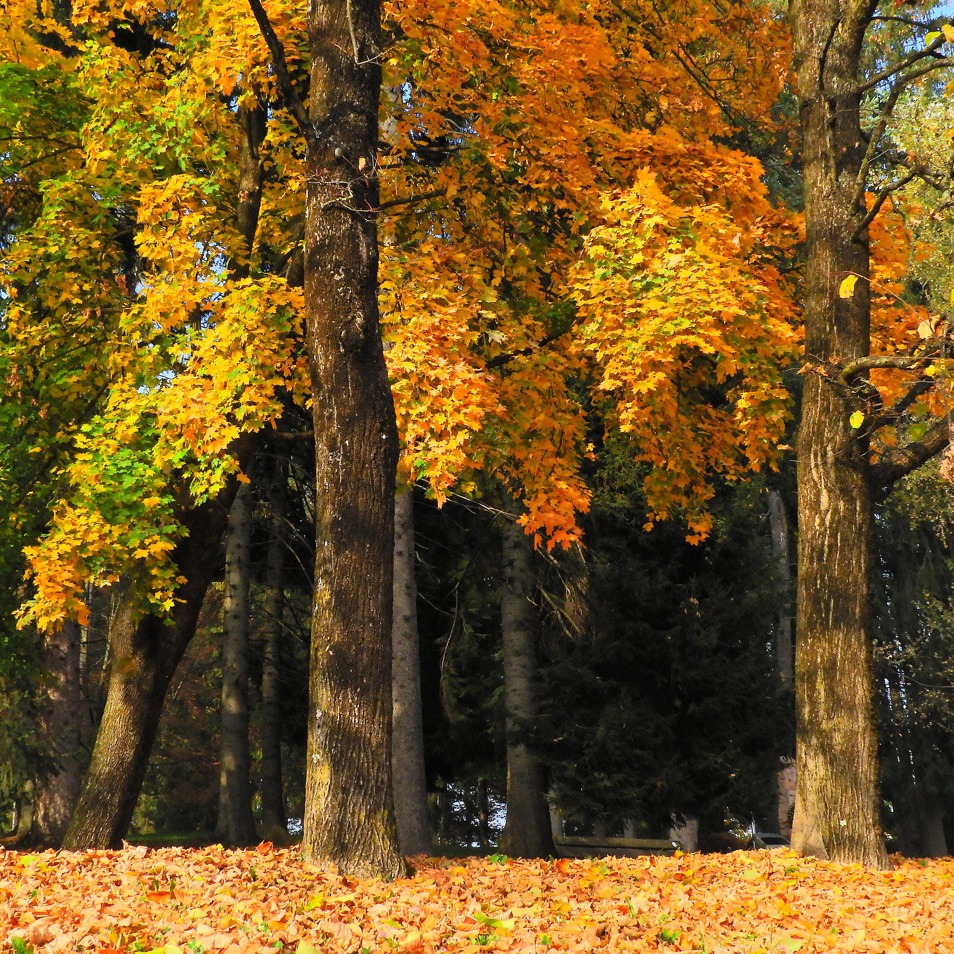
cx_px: 503
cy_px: 475
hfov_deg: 35.3
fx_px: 1497
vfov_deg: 35.4
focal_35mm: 48
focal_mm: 7.2
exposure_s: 1/320
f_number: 6
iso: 200
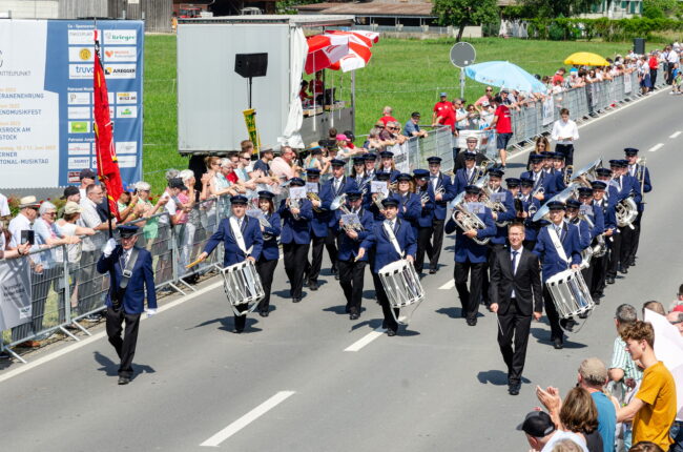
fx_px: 2044
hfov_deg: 19.0
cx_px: 342
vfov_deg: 12.6
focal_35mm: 108
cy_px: 226
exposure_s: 1/250
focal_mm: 72
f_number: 11
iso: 160
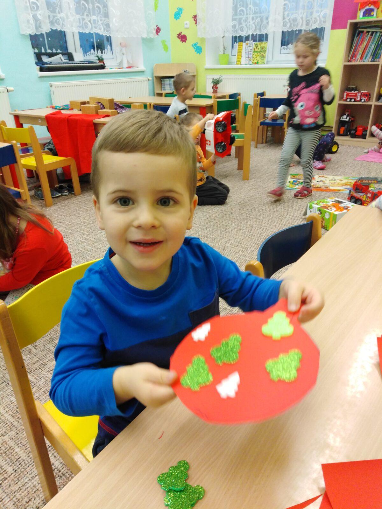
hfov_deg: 53.1
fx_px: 383
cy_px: 254
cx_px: 191
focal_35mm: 26
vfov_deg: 67.3
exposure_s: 1/33.3
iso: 243
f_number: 2.2
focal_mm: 3.46
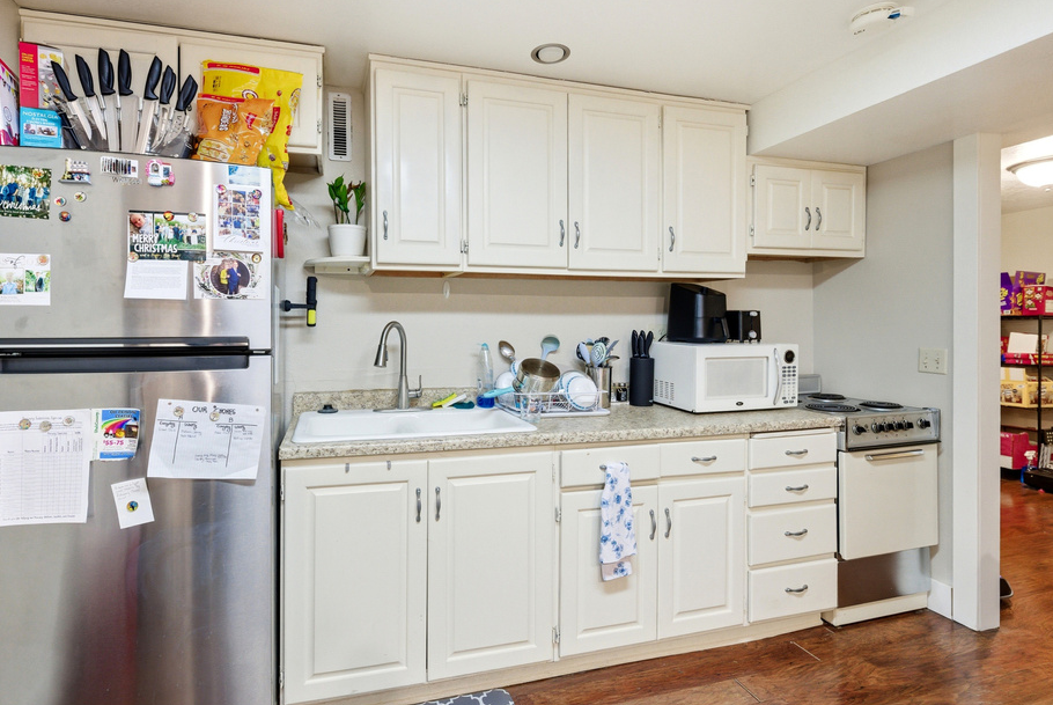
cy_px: 336
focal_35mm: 18
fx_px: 527
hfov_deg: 89.6
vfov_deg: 67.5
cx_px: 472
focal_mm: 16
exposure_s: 1/1600
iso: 3200
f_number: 4
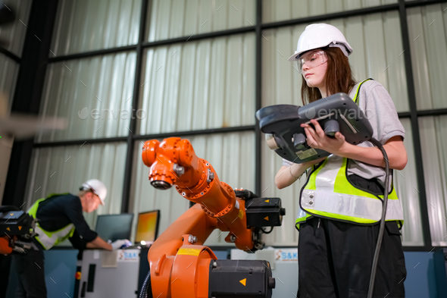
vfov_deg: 37.8
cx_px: 224
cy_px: 149
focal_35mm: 35
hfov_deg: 54.4
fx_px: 434
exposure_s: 1/101
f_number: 1.4
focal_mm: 35
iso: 125
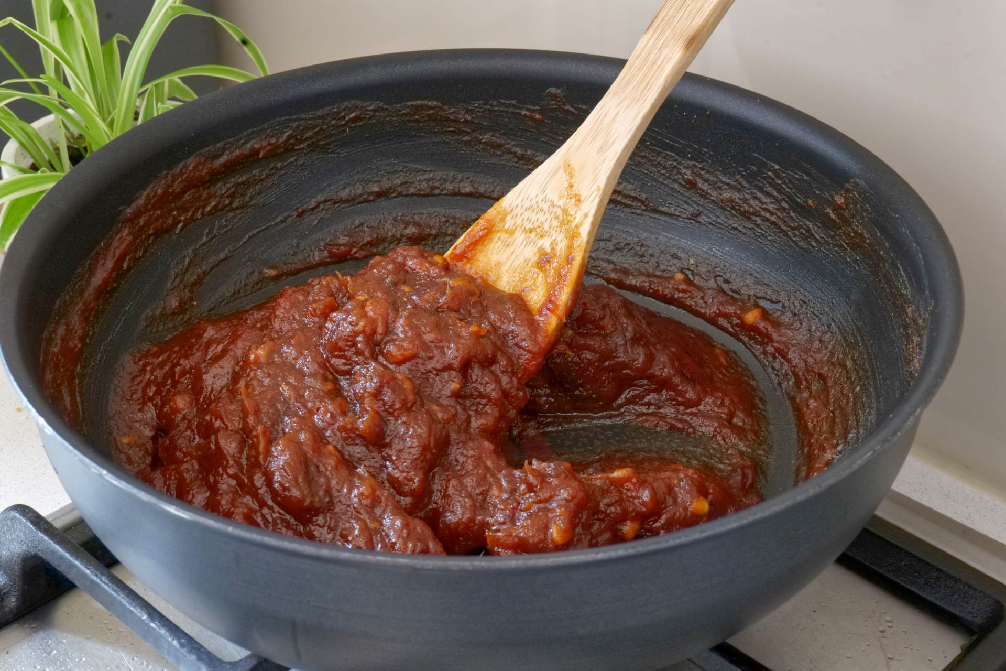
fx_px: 1677
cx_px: 503
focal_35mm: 60
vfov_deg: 22.6
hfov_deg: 33.4
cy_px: 336
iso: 6400
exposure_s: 1/4
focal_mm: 60
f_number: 20
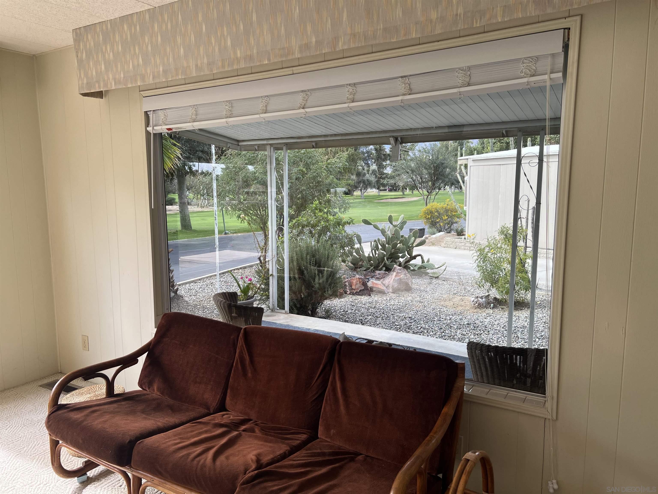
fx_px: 494
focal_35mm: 26
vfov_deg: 53.1
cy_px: 247
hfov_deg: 67.3
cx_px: 329
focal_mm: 5.7
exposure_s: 1/121
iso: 40
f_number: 1.5
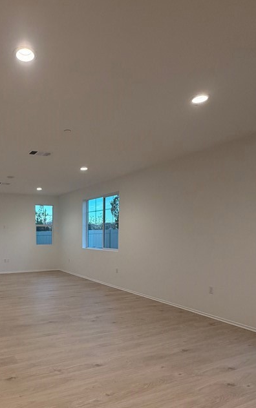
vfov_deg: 73.6
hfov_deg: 48.0
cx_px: 48
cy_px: 254
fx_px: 268
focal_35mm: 24
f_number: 2.2
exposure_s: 1/120
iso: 200
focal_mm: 2.22
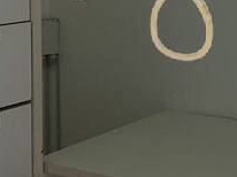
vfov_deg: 15.3
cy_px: -61
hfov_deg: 20.9
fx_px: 622
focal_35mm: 91
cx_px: 234
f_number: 2.2
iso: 50
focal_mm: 1.8
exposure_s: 1/120
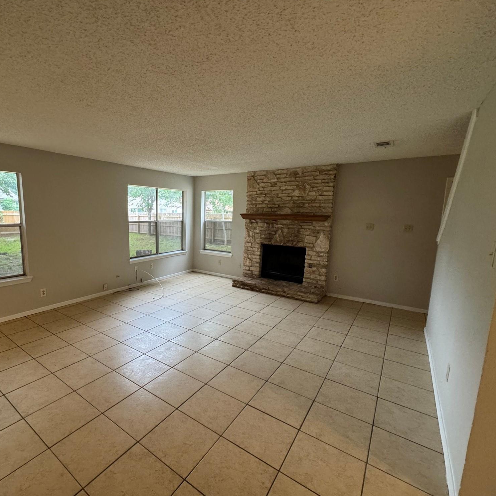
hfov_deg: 82.2
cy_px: 251
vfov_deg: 84.0
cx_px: 182
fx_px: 276
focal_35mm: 17
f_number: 2.2
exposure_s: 1/60
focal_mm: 2.22
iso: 320
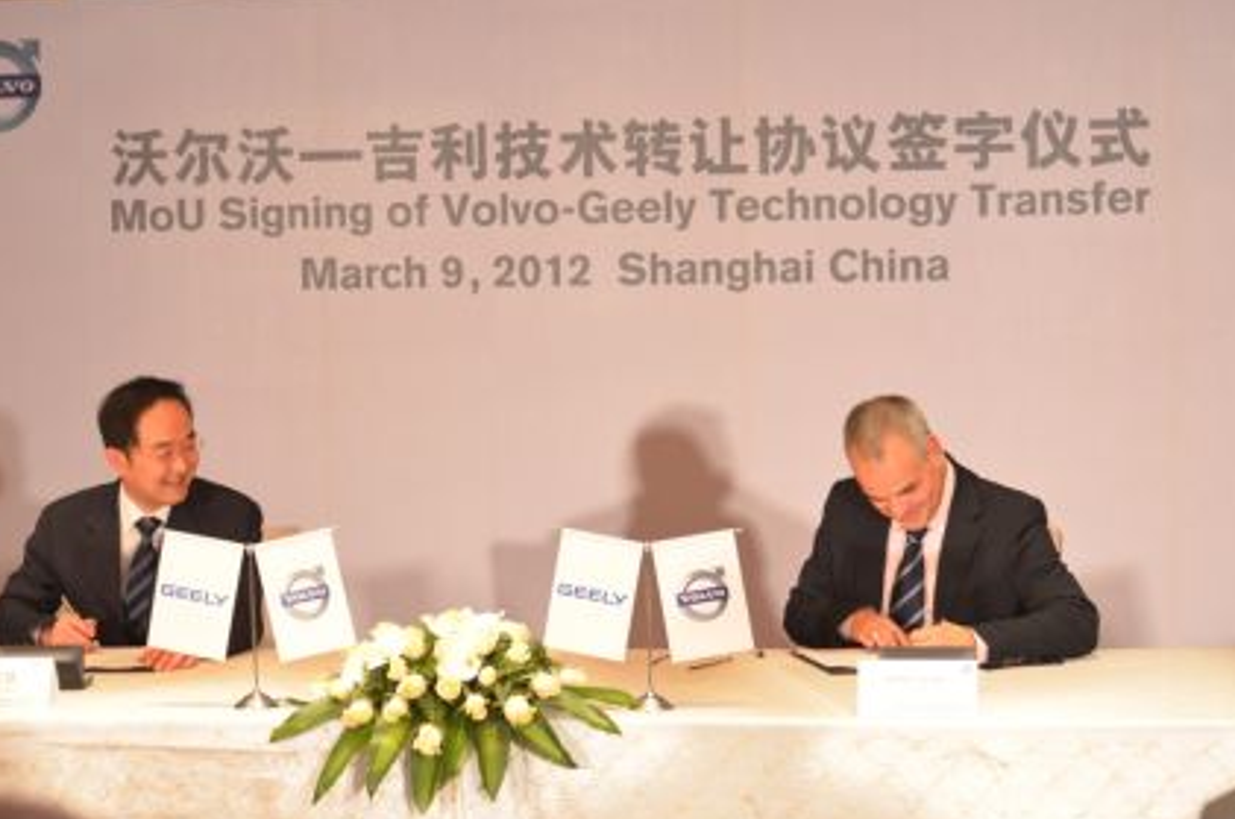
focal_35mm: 93
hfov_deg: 21.9
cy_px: 426
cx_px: 601
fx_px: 3184
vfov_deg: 14.6
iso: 500
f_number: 4.5
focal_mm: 58
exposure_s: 1/25
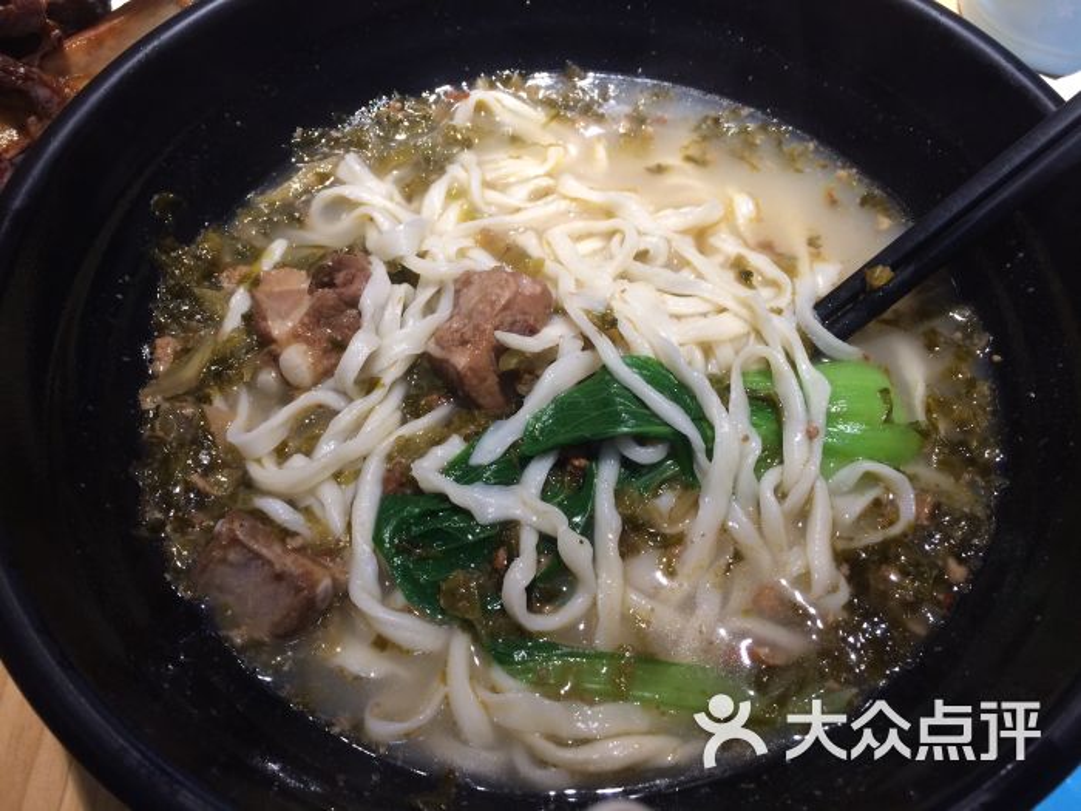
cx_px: 540
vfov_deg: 48.2
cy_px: 406
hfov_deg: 61.7
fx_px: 906
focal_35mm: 29
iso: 64
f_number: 2.2
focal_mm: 4.15
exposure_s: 1/33
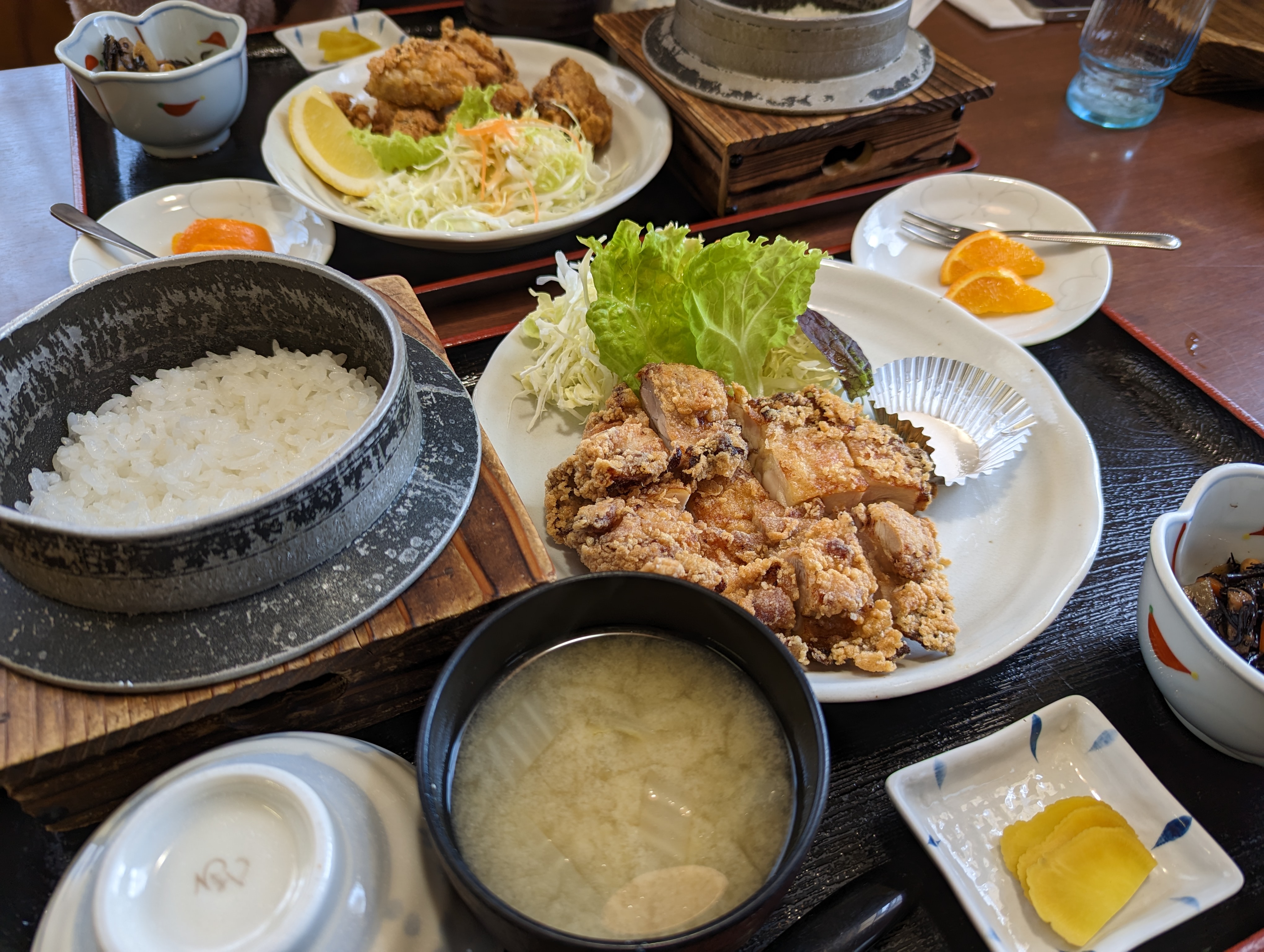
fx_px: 878
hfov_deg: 71.5
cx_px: 632
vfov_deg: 56.9
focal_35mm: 24
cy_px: 476
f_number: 1.85
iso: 52
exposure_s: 1/40
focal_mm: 6.81
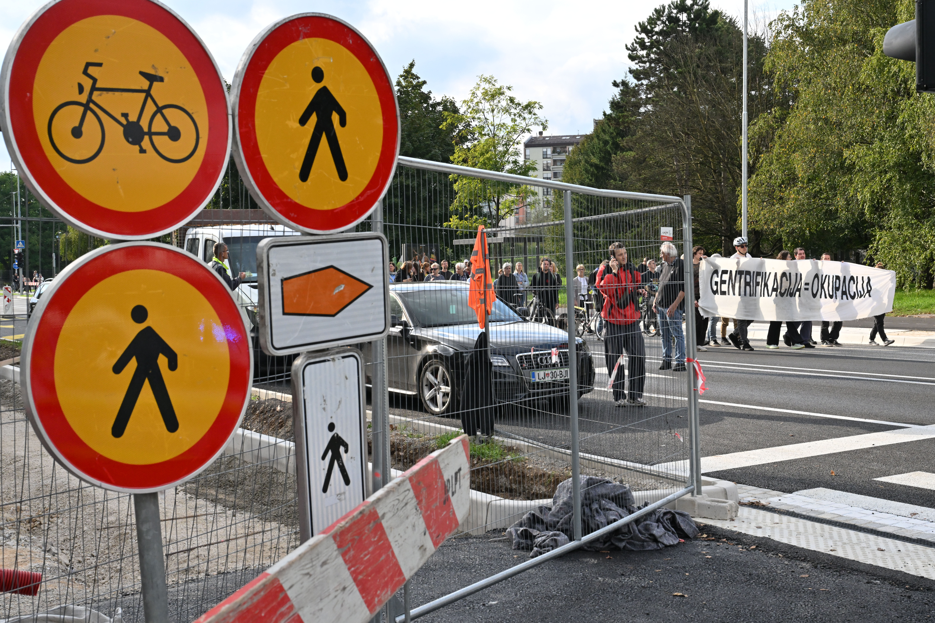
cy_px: 312
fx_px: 1195
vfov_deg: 29.2
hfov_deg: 42.7
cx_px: 468
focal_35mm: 46
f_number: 10
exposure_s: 1/800
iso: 1250
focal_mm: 46
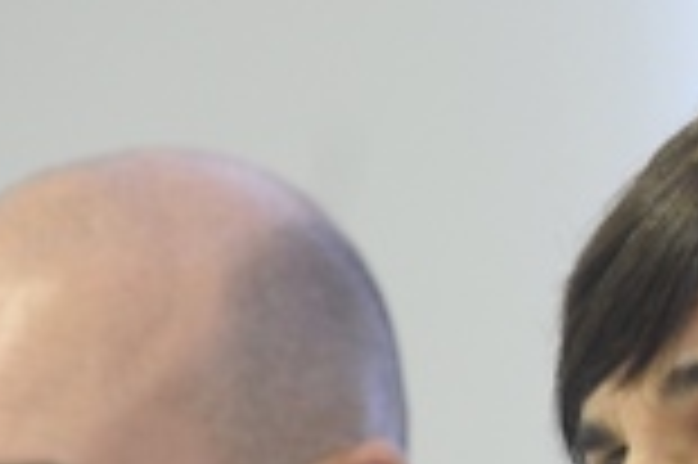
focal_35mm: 654
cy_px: 696
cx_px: 986
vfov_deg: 2.1
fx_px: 12667
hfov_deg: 3.1
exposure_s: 1/50
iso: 1600
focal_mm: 140
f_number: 4
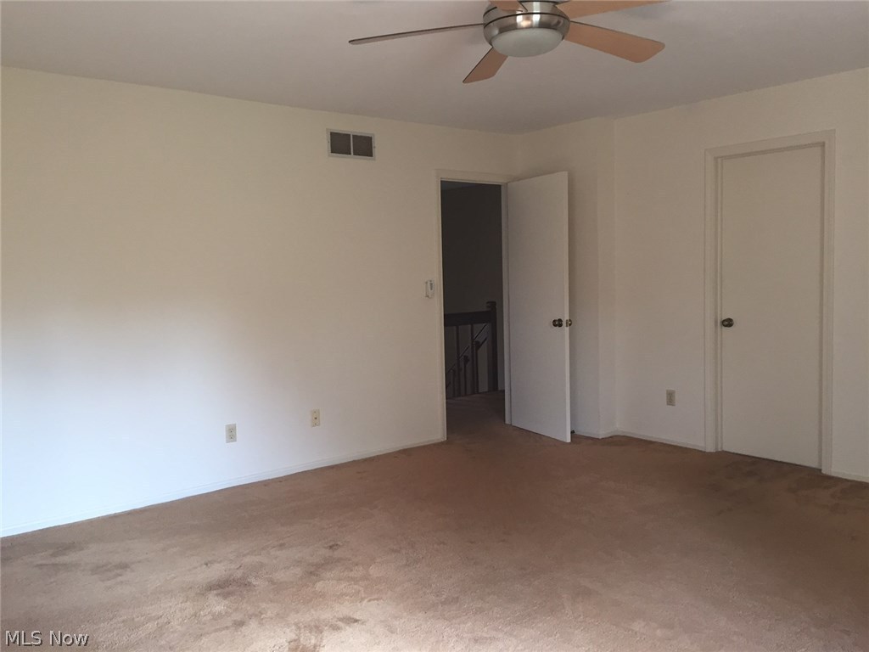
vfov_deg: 48.2
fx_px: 728
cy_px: 326
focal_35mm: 29
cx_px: 434
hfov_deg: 61.7
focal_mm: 4.15
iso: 80
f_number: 2.2
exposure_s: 1/30
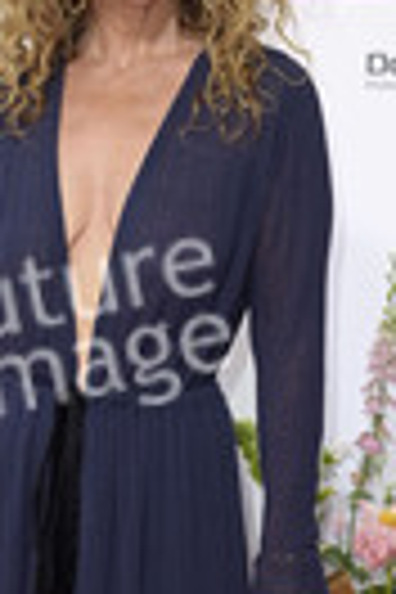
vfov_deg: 10.9
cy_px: 572
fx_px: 3102
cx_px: 130
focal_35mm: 188
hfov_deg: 7.3
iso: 640
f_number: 5
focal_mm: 62
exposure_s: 1/250
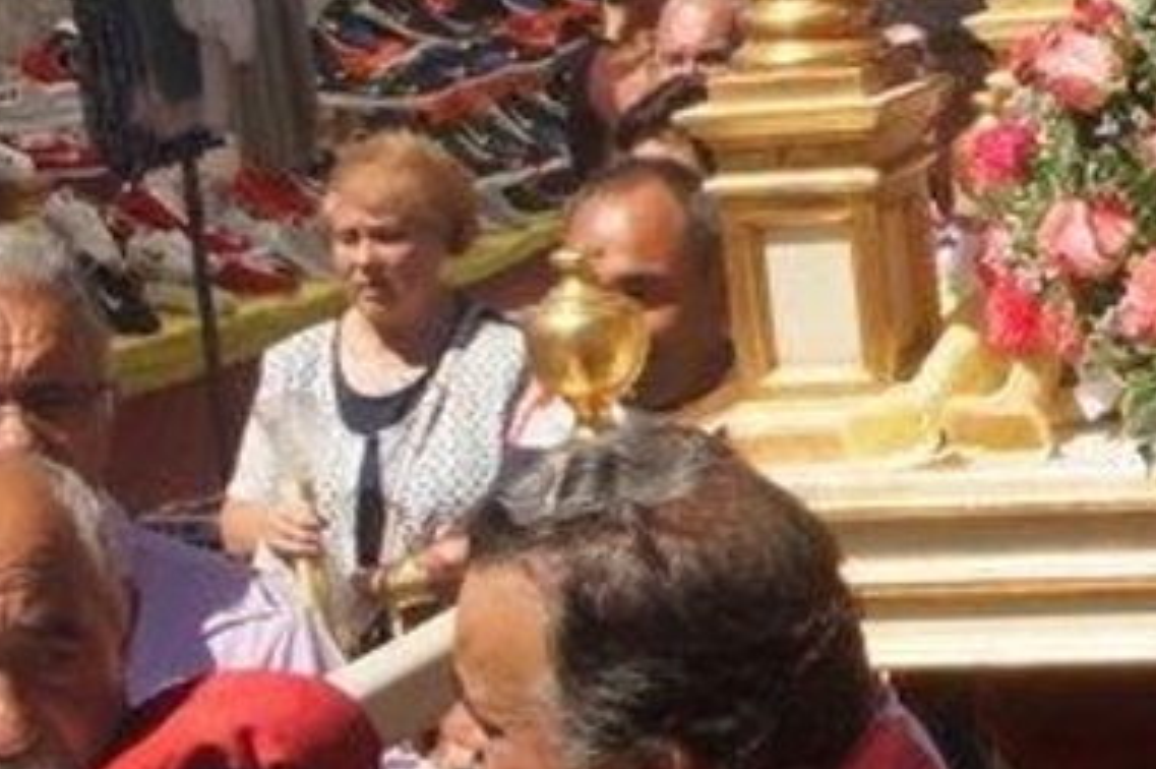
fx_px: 4877
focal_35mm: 152
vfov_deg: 8.9
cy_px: -37
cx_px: 1757
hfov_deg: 12.8
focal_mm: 24
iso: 400
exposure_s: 1/1250
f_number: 9
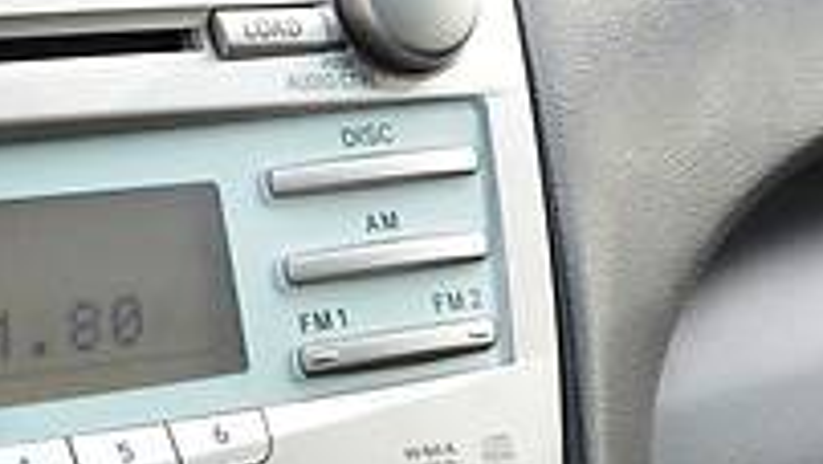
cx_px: 371
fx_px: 2446
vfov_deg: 10.8
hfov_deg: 19.1
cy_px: 415
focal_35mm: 112
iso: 400
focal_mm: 18
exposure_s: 1/125
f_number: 5.6
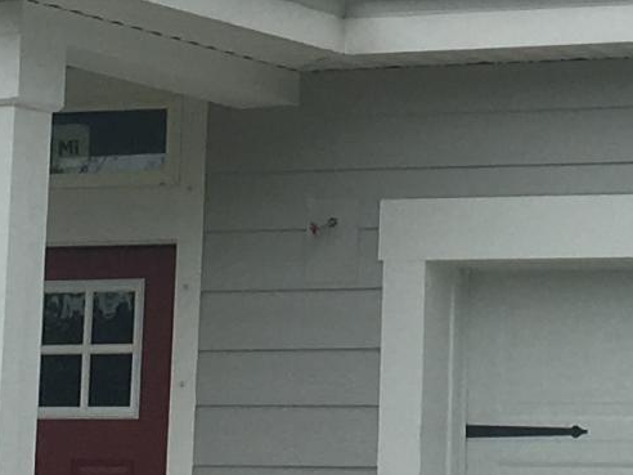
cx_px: 690
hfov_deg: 11.0
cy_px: -98
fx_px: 3237
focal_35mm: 177
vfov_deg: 8.3
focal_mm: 4.15
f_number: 2.2
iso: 25
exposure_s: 1/927
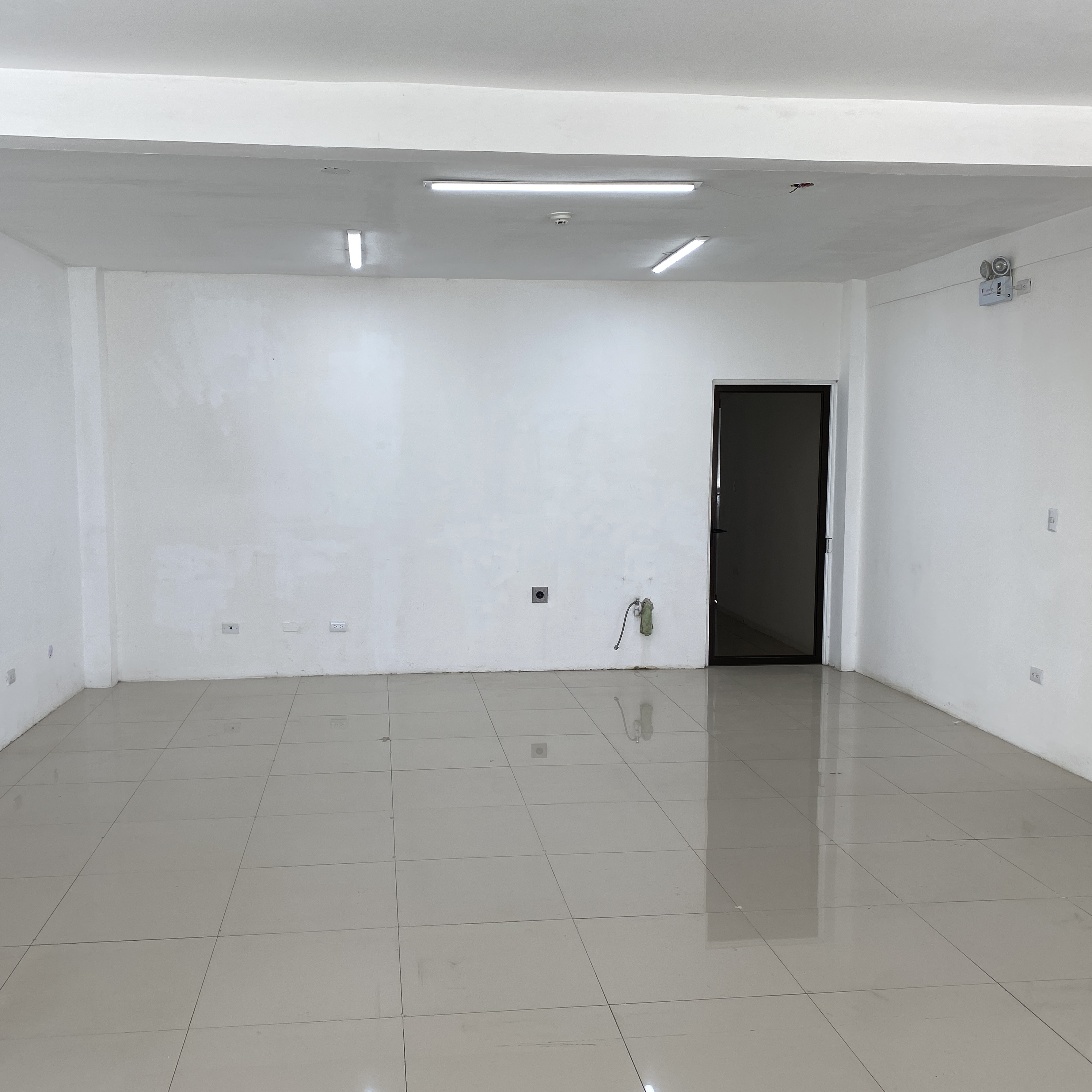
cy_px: 543
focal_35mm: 31
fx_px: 1106
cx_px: 490
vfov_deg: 52.5
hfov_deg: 52.4
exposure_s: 1/120
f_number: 1.8
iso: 32
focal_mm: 4.25
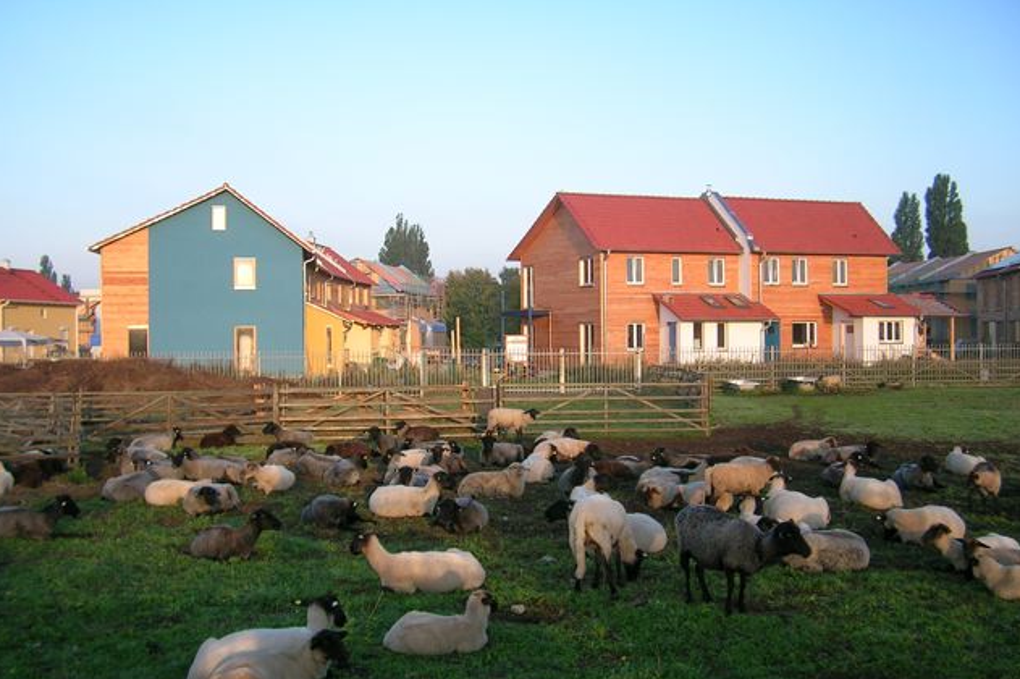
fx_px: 1076
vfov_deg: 35.0
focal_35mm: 38
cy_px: 357
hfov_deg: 50.7
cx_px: 508
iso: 50
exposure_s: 1/220
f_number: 2.8
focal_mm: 5.5
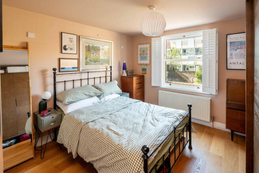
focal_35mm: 17
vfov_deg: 70.5
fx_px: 122
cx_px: 130
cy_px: 86
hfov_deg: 93.3
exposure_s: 1/4
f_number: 8
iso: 250
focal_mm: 17
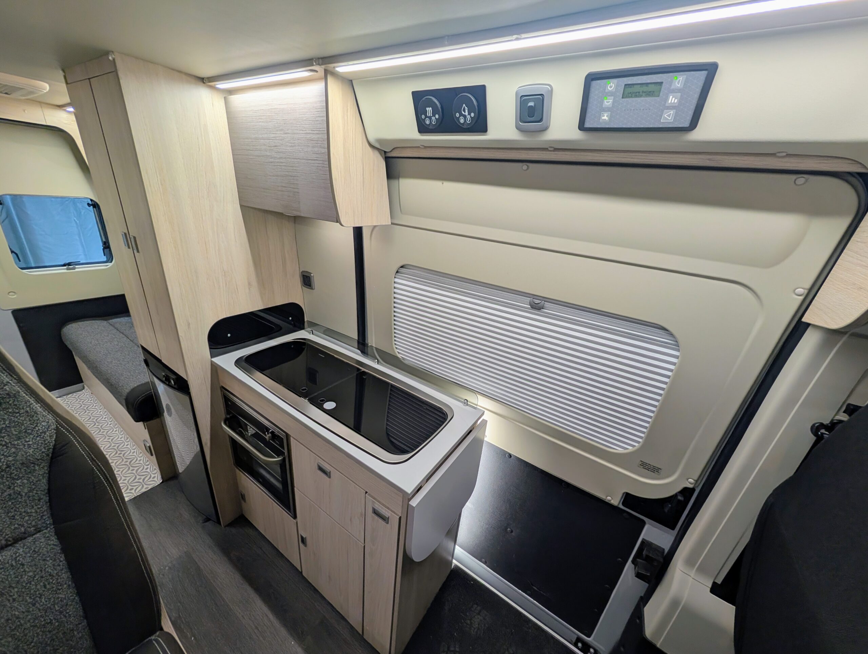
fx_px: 301
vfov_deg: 94.6
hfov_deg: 110.5
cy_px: 327
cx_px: 434
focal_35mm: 12
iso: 58
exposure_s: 1/36.1
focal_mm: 2.02
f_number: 1.7
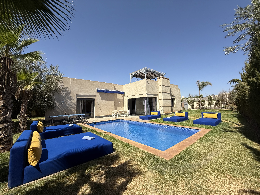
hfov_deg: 102.1
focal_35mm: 14
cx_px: 130
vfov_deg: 85.7
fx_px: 105
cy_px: 98
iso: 50
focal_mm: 2.22
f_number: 2.2
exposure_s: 1/2976
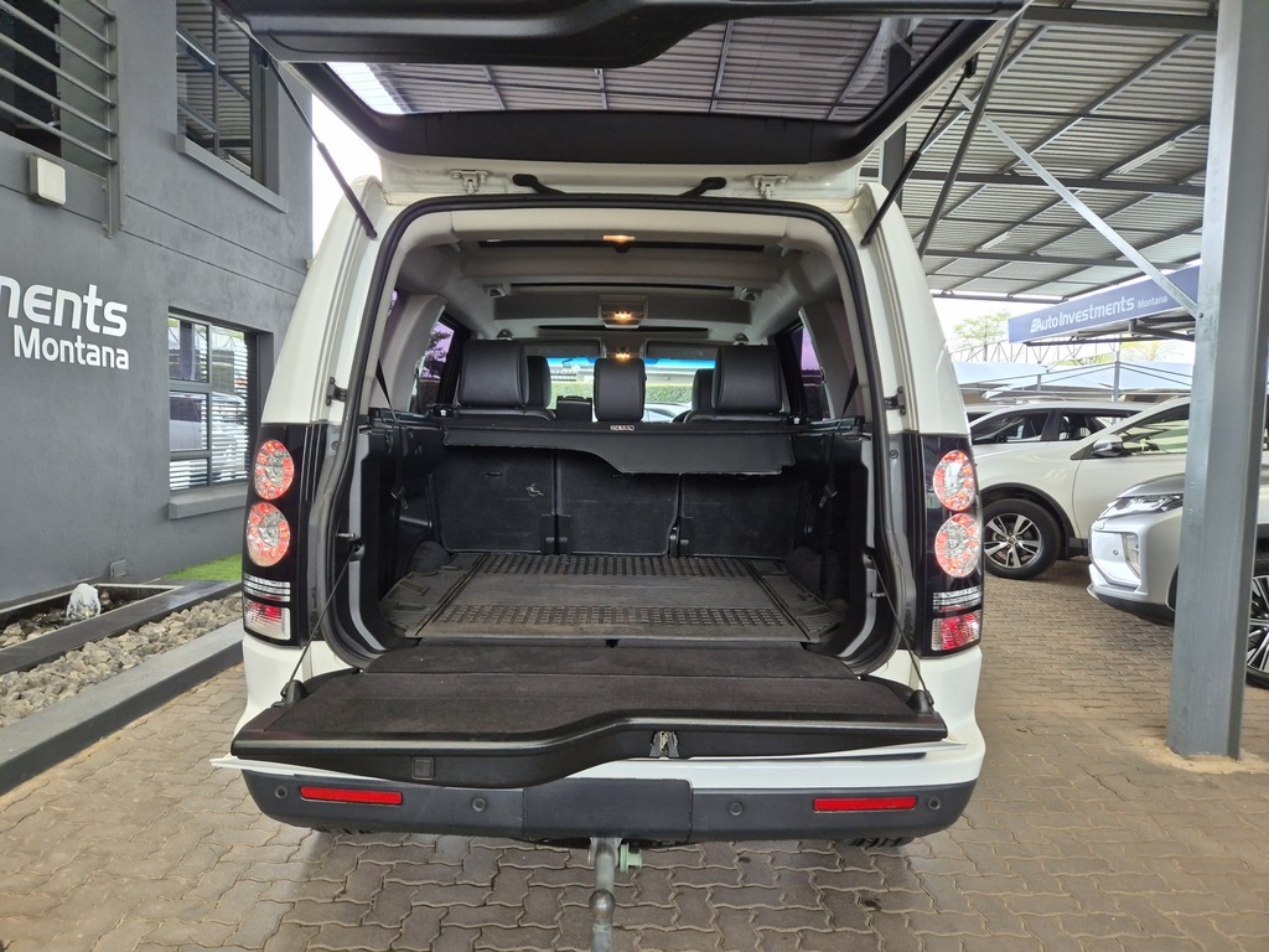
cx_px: 634
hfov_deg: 73.9
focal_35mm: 23
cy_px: 476
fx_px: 843
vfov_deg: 58.9
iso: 100
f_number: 1.8
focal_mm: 5.4
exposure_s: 1/180
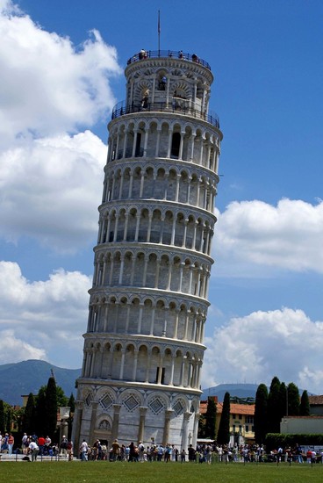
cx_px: 162
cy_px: 242
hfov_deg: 25.8
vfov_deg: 37.8
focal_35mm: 52
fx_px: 705
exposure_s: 1/400
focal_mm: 35
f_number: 9
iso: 100
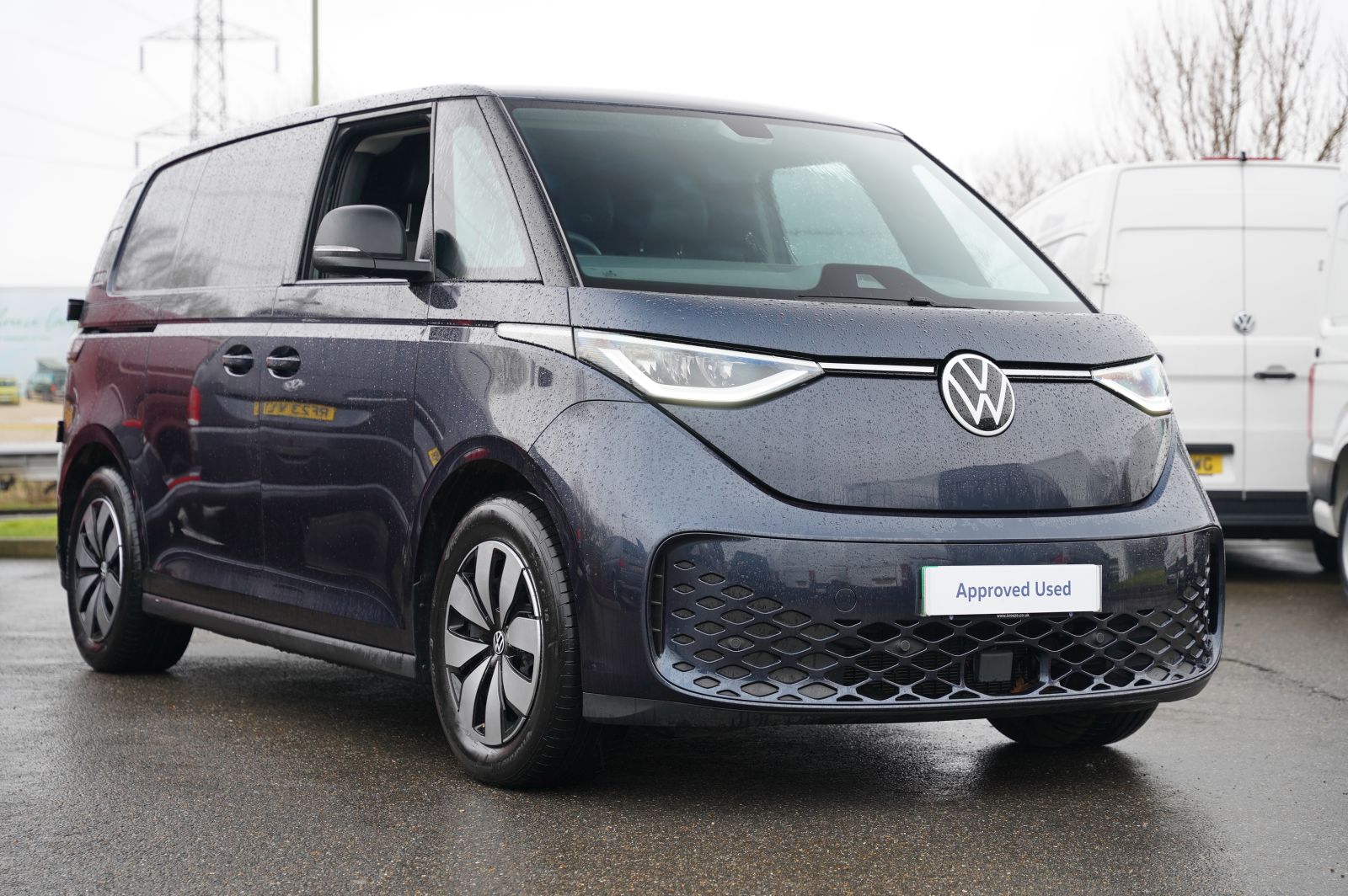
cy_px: 448
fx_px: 2368
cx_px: 674
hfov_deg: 31.8
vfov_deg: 21.4
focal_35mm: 63
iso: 400
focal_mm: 63.3
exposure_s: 1/80
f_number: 4
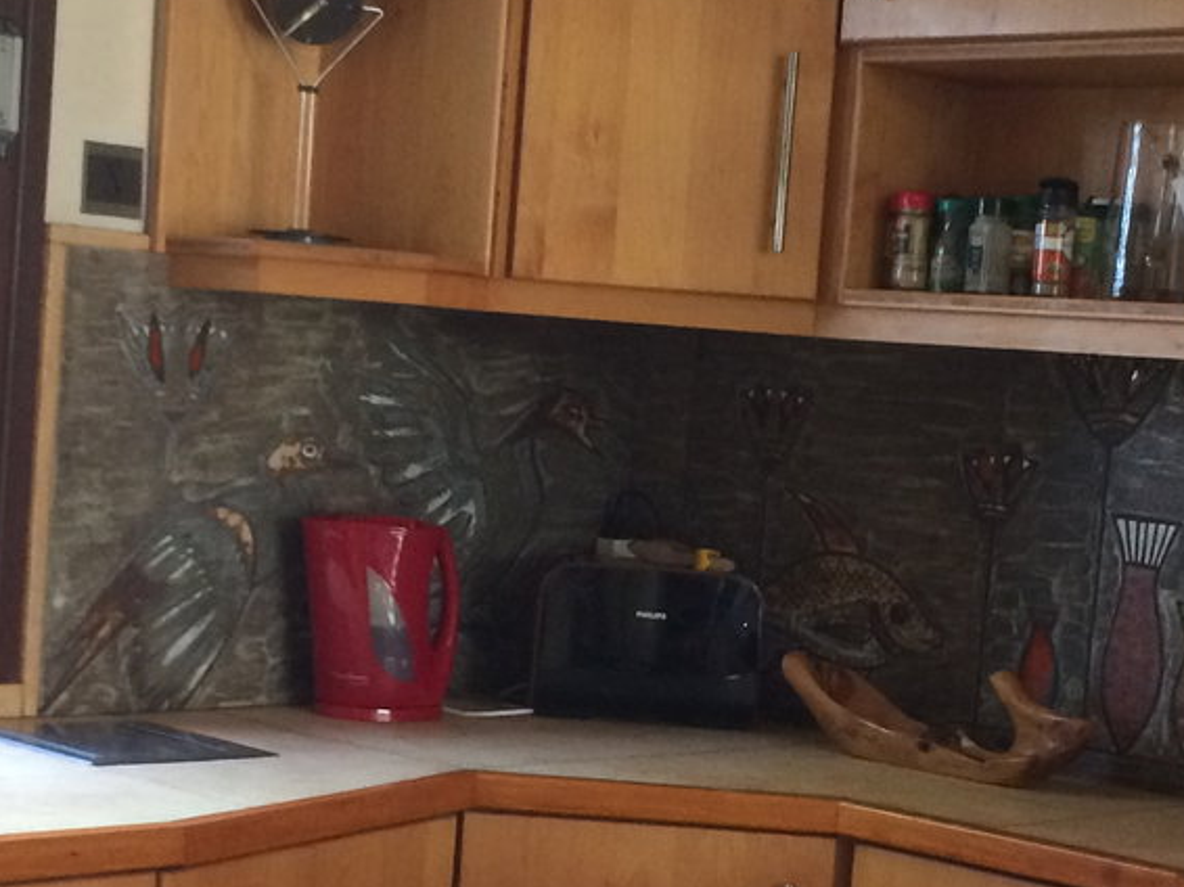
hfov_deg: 23.8
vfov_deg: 17.9
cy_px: 638
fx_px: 2804
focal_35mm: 82
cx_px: 634
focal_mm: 4.15
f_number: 2.2
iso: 250
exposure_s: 1/33
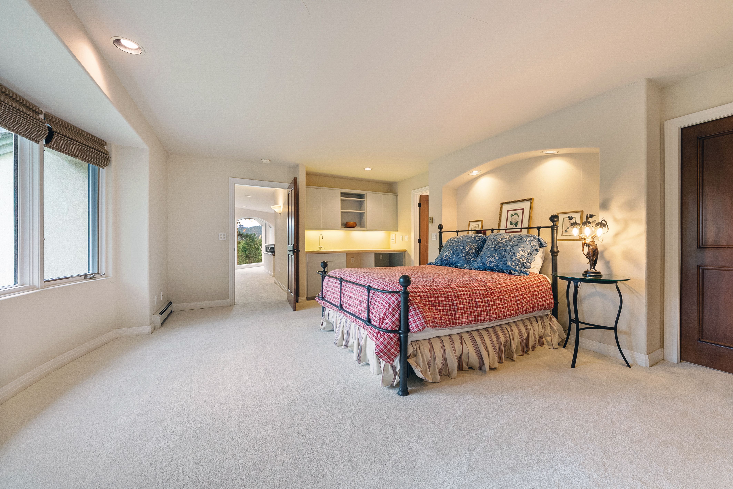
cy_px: 244
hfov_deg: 108.3
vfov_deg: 85.4
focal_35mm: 13
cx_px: 366
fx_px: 265
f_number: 9
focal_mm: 13
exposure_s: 1/8
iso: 1000
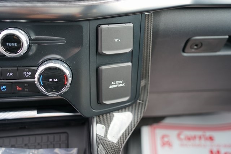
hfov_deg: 47.4
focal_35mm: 41
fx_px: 263
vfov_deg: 32.6
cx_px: 116
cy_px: 77
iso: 500
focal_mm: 41
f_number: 4
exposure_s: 1/60
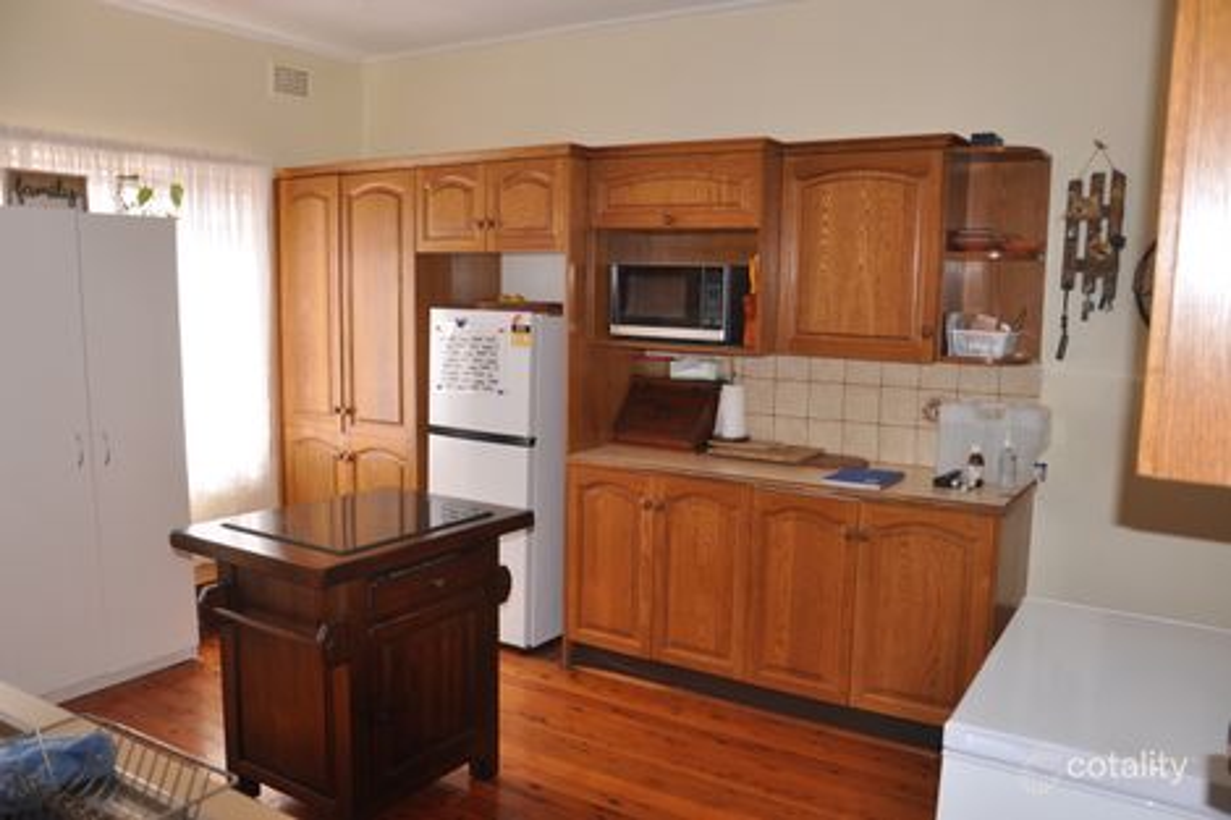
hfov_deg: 67.4
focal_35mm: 27
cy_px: 410
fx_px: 923
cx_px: 616
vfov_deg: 47.9
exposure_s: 1/200
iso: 280
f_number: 3.5
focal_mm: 18
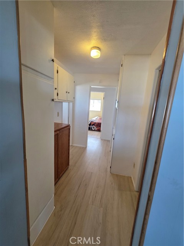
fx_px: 92
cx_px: 92
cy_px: 123
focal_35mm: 13
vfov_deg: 106.2
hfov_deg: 89.9
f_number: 1.9
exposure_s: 1/120
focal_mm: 2.2
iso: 200
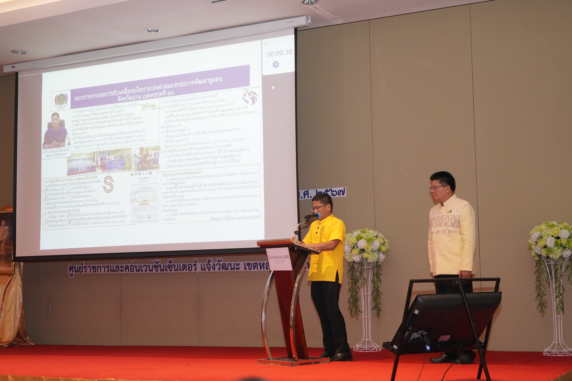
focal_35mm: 55
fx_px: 874
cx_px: 286
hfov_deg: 36.2
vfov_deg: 24.6
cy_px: 190
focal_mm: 55
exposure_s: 1/160
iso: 6400
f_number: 5
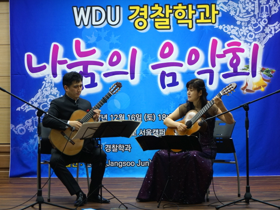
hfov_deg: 27.0
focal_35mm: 72
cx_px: 140
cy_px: 105
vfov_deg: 20.4
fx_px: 582
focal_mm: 66
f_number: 4
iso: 1000
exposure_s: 1/160
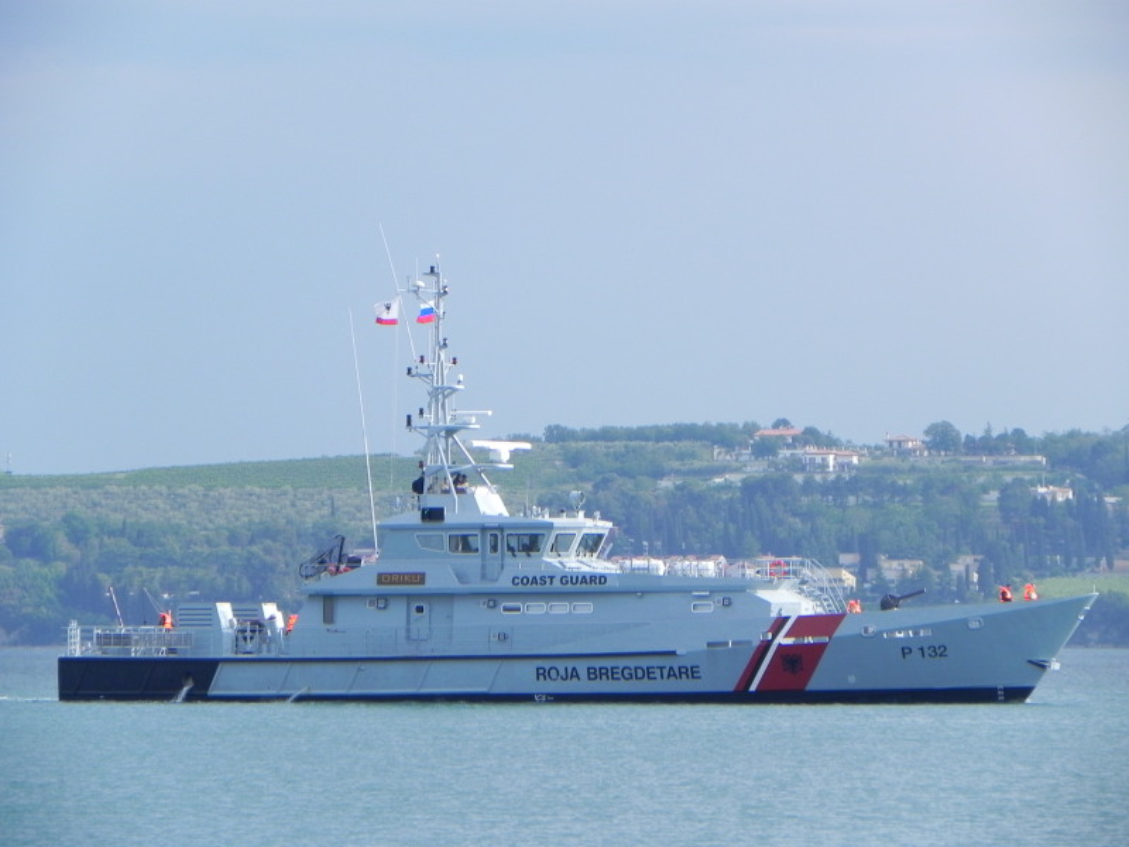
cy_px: 424
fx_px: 10991
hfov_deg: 5.9
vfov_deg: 4.4
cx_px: 564
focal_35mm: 337
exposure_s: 1/422
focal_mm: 59.9
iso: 160
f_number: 6.3
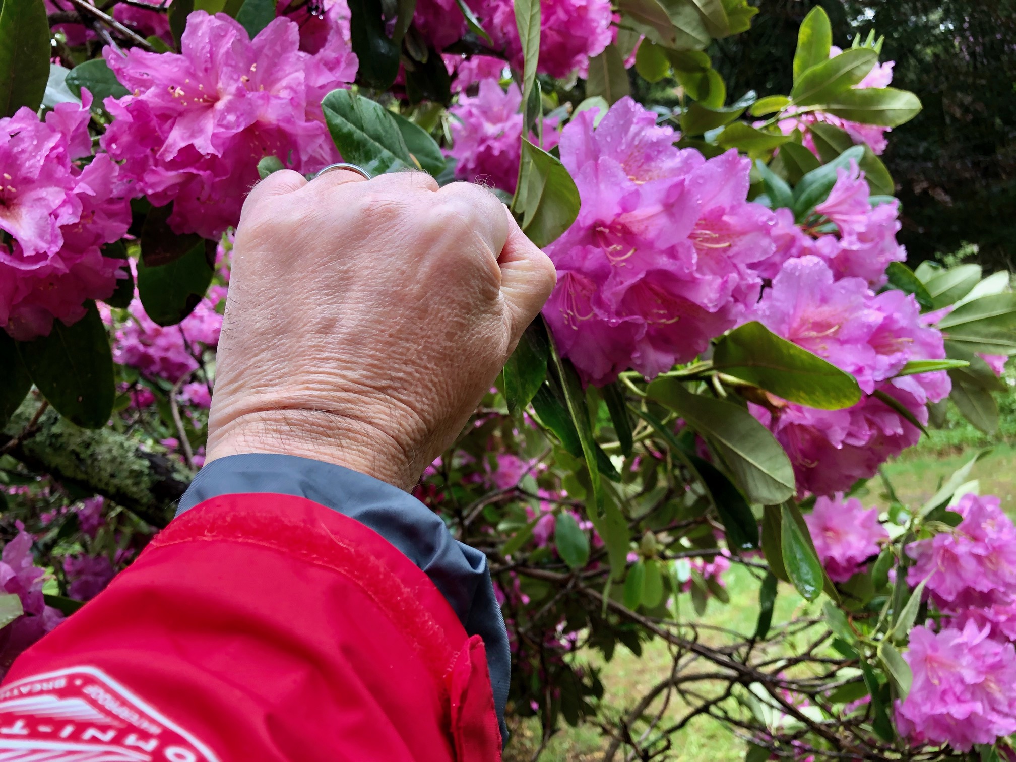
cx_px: 508
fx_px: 822
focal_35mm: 28
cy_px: 381
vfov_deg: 49.7
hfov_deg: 63.4
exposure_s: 1/120
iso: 50
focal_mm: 3.99
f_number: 1.8
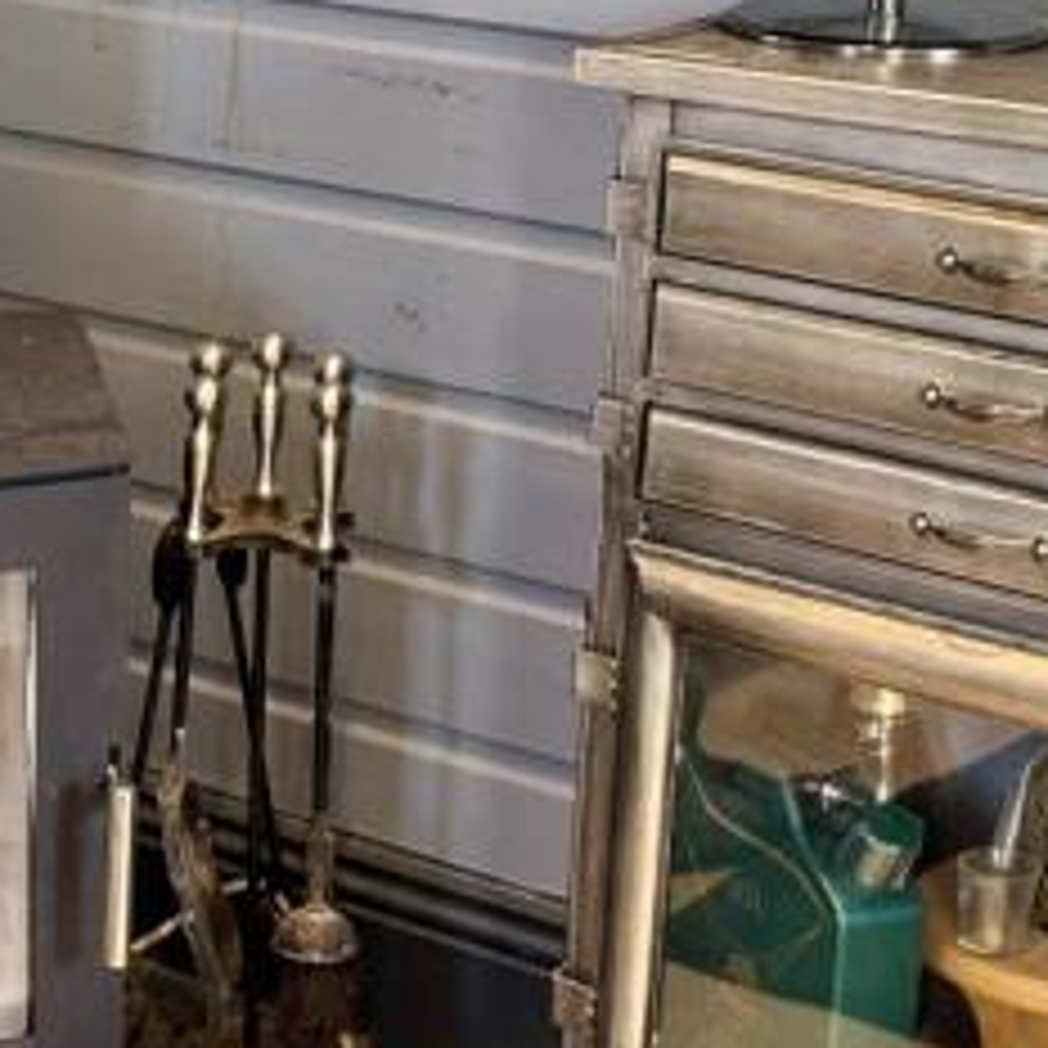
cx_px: -178
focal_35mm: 106
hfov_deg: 15.9
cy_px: 632
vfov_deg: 16.4
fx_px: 3631
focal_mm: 6.76
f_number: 1.78
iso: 250
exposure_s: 1/50
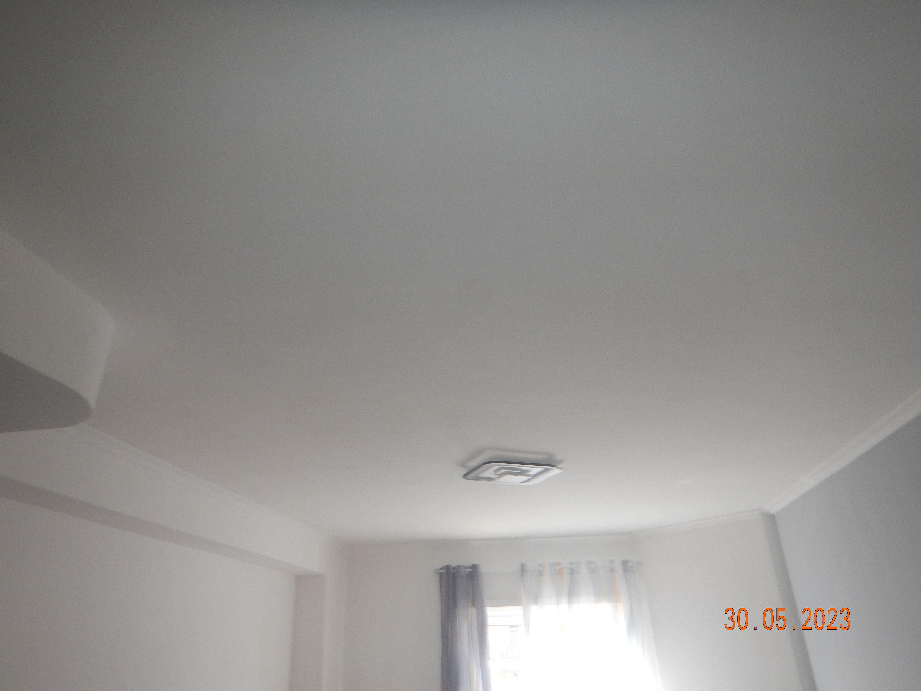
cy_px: 346
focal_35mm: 24
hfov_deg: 71.6
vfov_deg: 56.8
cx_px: 460
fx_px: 639
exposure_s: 1/50
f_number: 2.8
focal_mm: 4.3
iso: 125
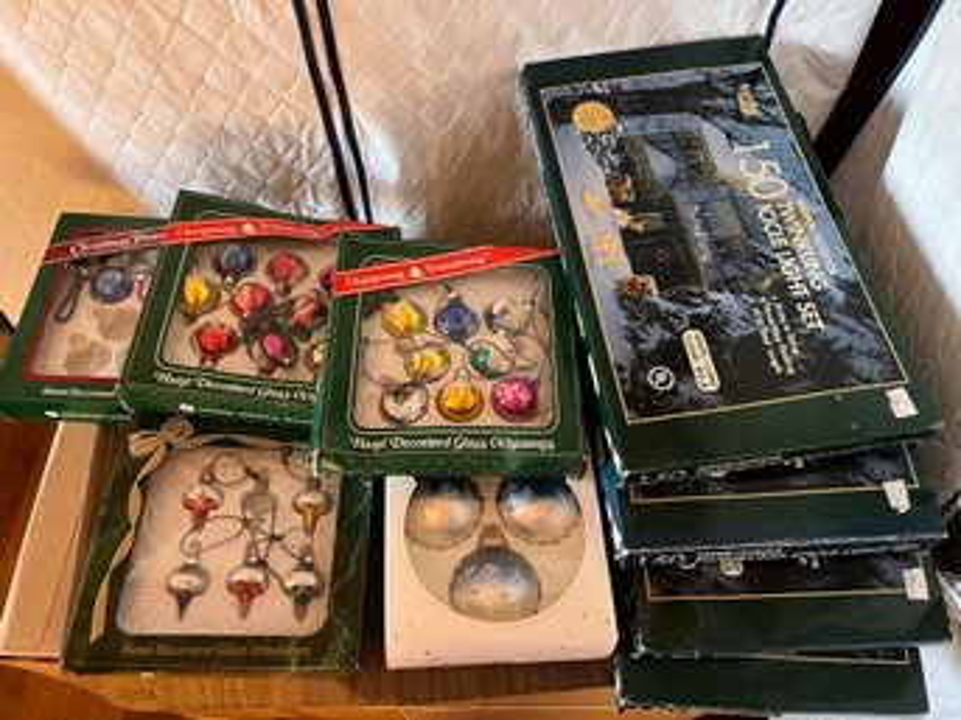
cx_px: 480
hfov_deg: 67.3
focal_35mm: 26
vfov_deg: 53.0
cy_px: 360
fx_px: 722
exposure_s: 1/30
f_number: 1.6
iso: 640
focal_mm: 5.1
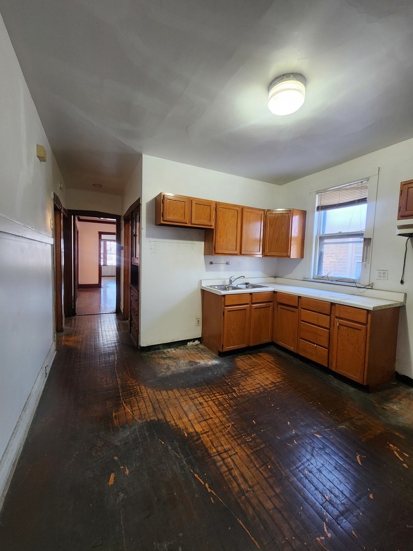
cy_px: 276
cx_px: 206
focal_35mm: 13
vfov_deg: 106.2
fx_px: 207
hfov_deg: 89.9
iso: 320
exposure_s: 1/30
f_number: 2.2
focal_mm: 2.2
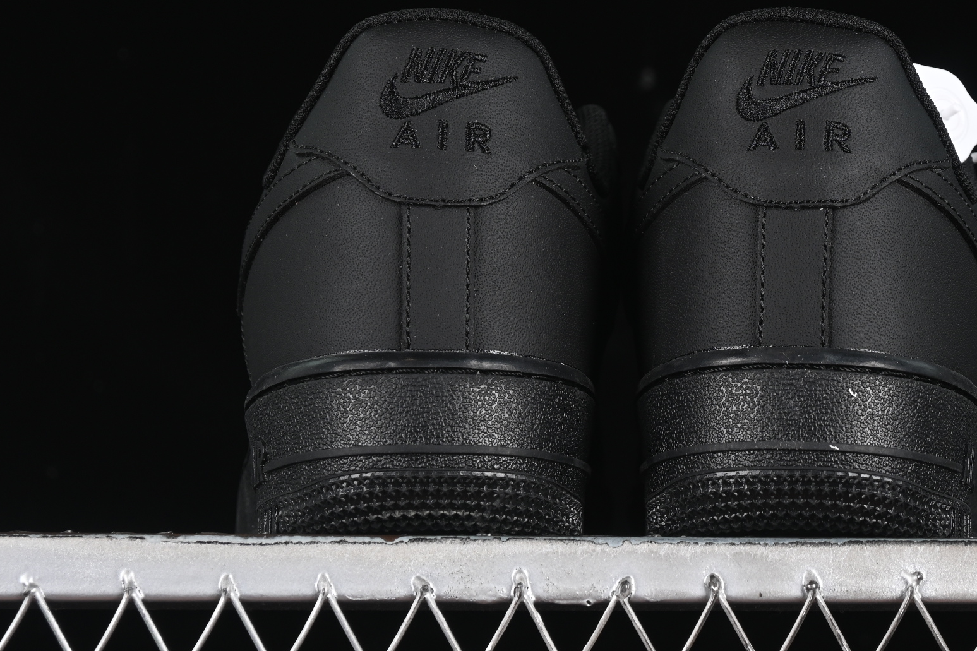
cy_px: 174
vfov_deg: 10.1
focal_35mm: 135
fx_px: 3663
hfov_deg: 15.2
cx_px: 627
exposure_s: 1/50
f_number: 6.3
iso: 160
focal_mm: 50
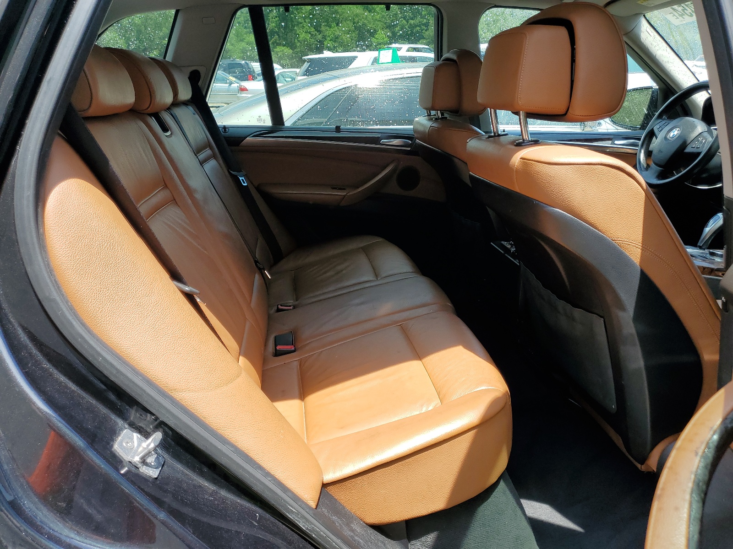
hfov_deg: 67.3
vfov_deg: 53.1
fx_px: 551
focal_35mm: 26
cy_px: 274
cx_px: 366
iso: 50
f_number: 1.5
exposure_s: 1/625
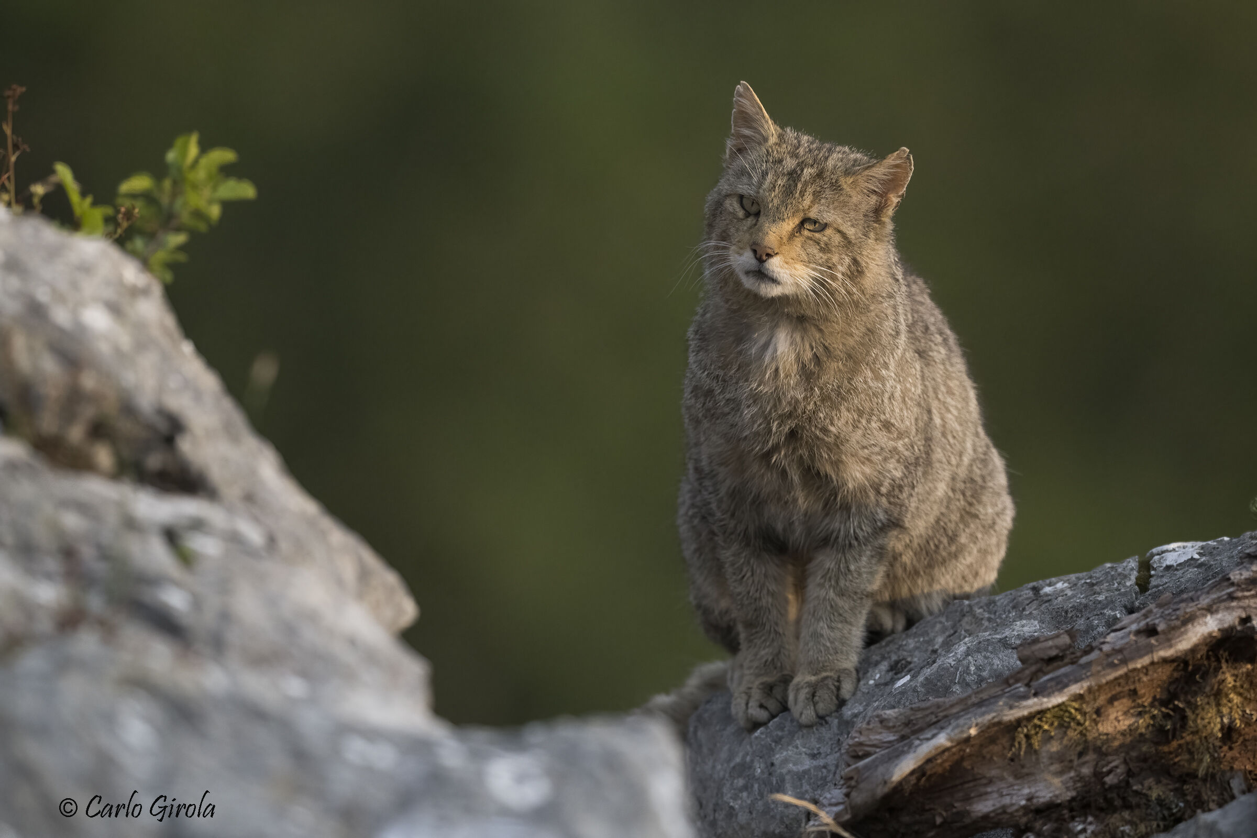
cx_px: 628
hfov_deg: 3.4
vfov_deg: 2.3
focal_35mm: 600
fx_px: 20948
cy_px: 419
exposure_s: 1/3200
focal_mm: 600
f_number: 5.6
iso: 3200
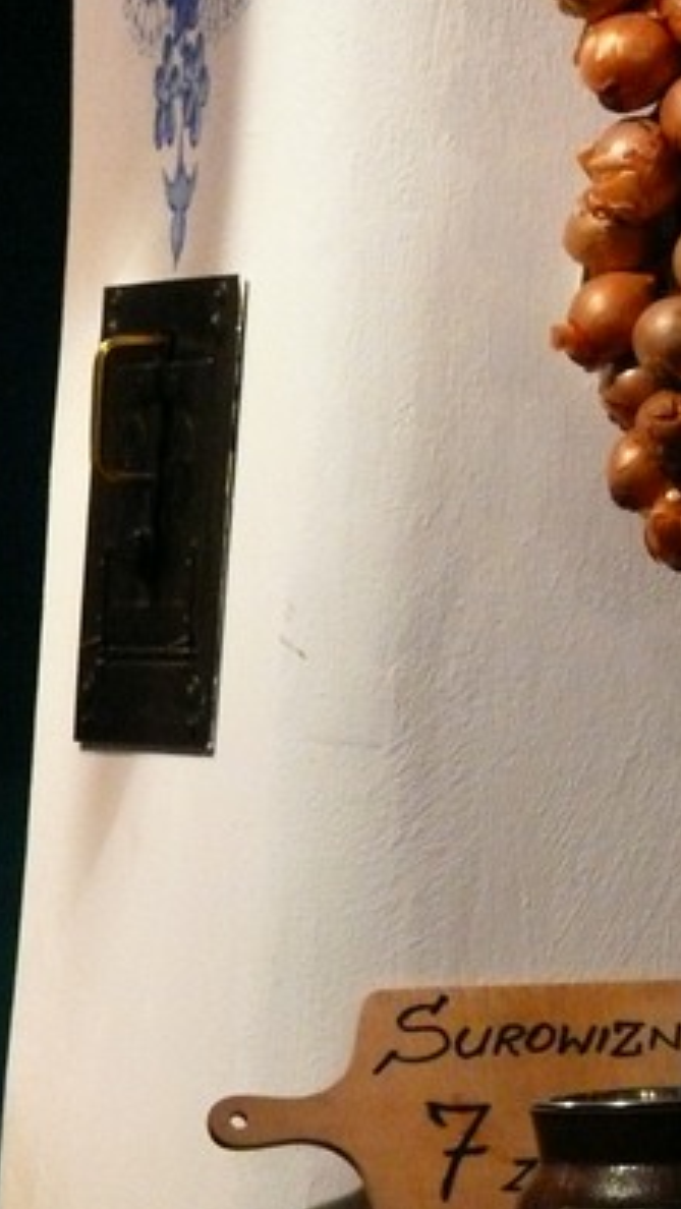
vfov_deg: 5.3
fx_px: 13022
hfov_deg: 3.0
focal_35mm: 406
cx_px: 812
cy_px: 1105
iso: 800
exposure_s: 1/25
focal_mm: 41.6
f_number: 3.6
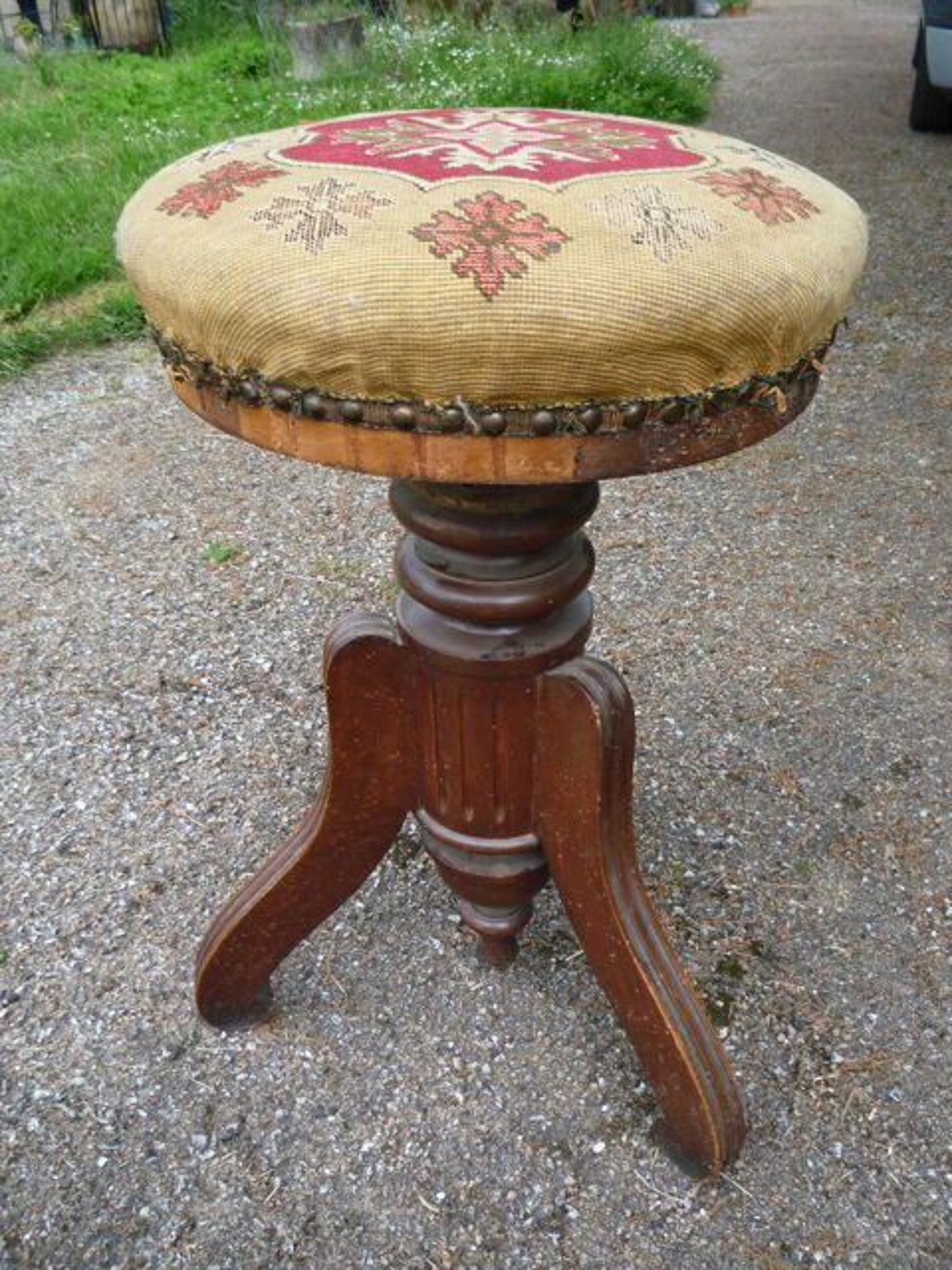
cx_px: 476
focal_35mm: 30
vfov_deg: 60.0
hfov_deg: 46.8
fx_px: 1100
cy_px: 635
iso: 100
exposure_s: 1/100
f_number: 4
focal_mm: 5.2
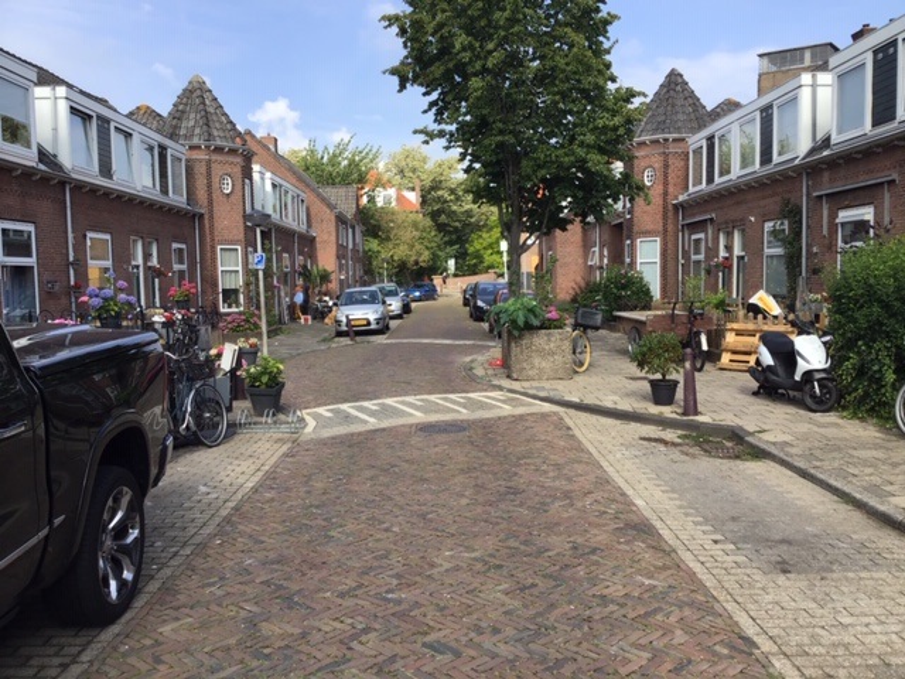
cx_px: 452
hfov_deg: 58.4
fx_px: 810
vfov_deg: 45.4
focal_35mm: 31
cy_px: 340
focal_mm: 3.3
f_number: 2.4
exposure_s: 1/662
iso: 25
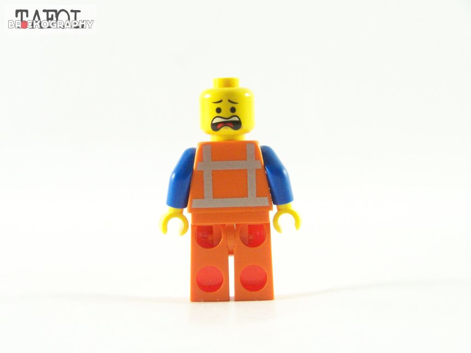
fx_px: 1592
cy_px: 176
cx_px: 236
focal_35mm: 117
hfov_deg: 16.8
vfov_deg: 12.7
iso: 400
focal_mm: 19.4
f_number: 3.6
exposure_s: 1/60
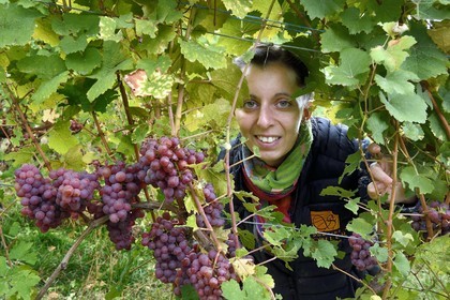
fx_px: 450
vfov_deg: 36.9
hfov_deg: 53.1
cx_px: 225
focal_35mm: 36
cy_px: 150
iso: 800
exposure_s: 1/25
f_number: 16
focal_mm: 36
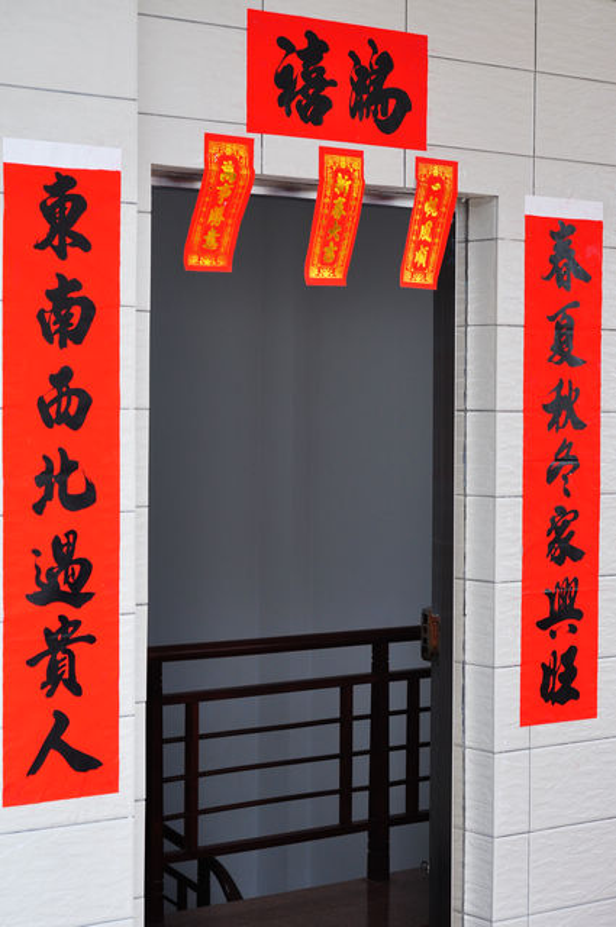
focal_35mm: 75
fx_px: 1930
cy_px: 464
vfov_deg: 27.0
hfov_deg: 18.1
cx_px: 308
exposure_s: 1/60
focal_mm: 50
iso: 320
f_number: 6.3
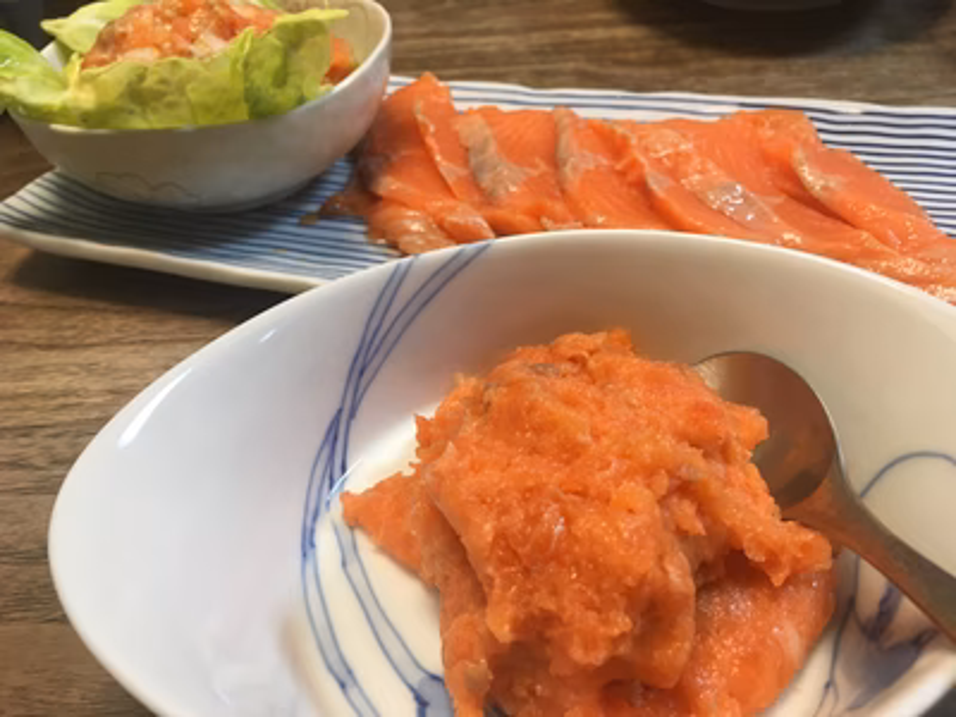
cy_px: 358
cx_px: 478
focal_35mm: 29
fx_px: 801
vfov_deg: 48.2
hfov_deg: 61.7
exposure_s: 1/30
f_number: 2.2
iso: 40
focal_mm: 4.15
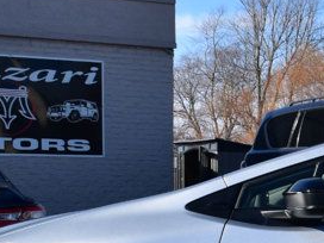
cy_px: 278
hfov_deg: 15.0
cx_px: 432
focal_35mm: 125
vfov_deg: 11.7
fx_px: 1168
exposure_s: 1/500
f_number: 11
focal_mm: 23
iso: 320
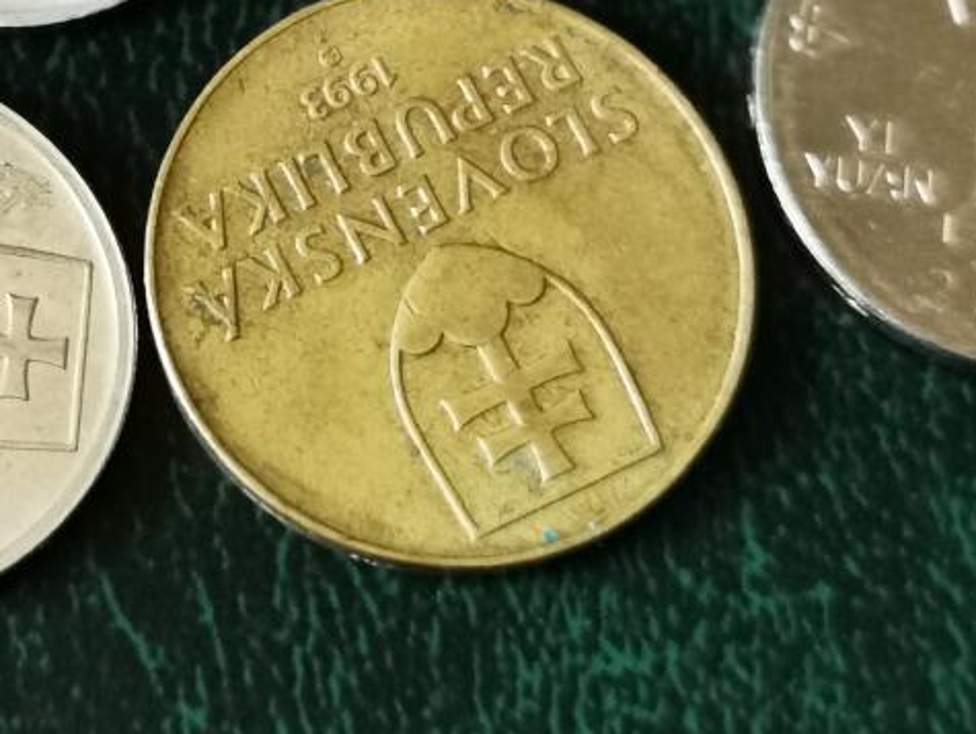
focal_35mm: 159
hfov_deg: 12.2
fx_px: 4486
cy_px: -93
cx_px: -140
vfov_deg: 9.3
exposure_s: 1/100
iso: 200
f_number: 4
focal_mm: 5.56
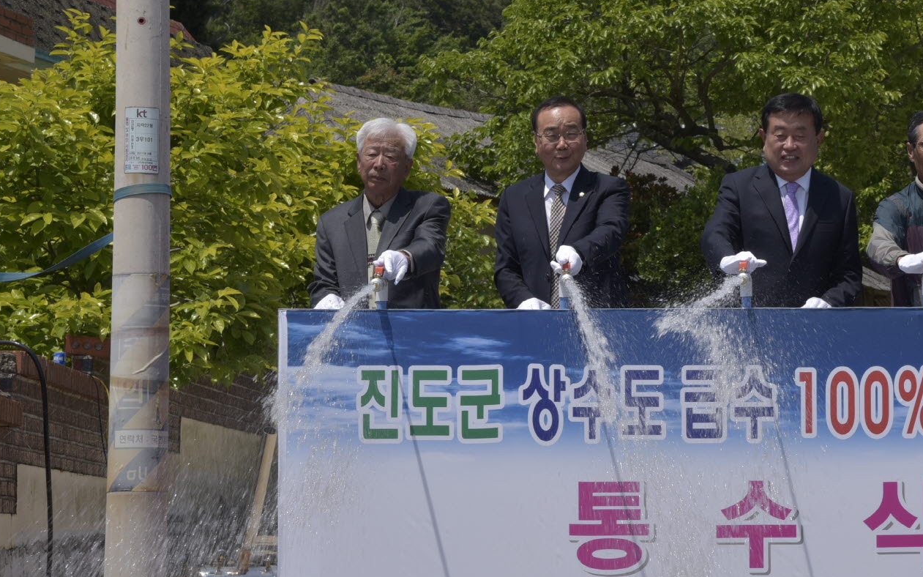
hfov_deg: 14.4
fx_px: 3647
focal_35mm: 145
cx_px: 714
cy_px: 274
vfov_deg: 9.0
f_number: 14
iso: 100
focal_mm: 78
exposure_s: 1/160
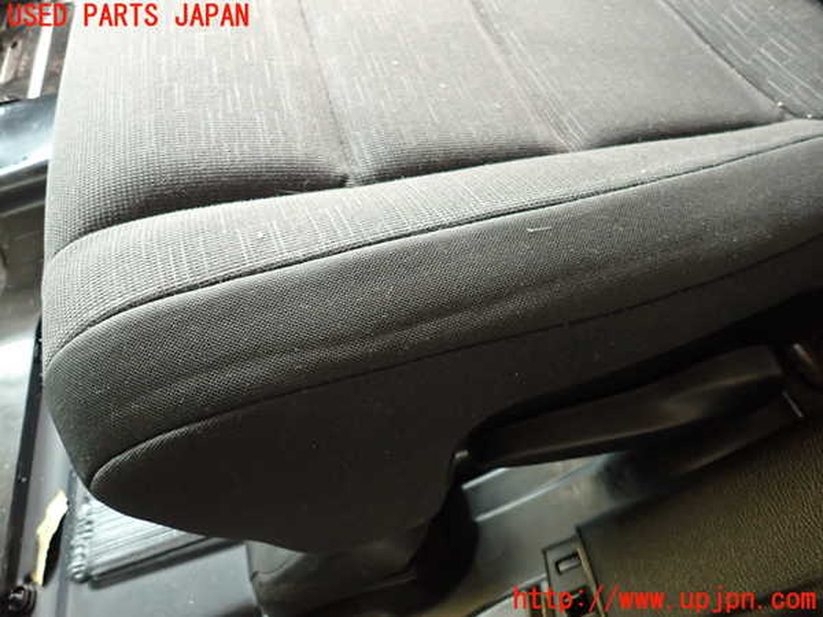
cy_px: 308
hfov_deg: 69.4
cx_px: 412
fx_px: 594
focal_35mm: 25
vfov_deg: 54.9
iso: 400
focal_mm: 4.5
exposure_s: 1/30
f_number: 2
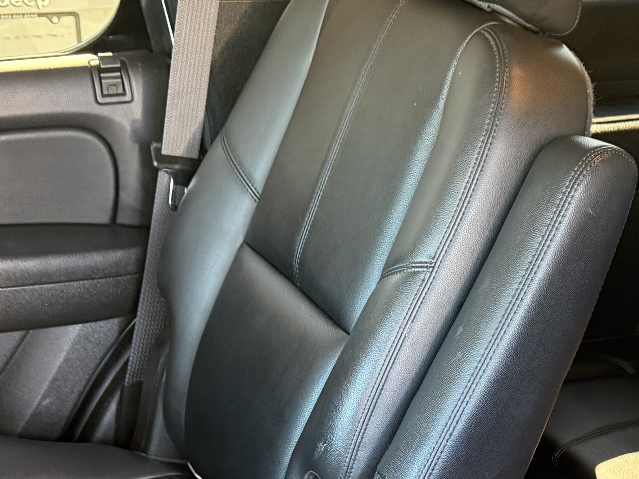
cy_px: 471
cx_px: 426
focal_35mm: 62
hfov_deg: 31.0
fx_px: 1144
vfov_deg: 22.8
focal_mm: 6.76
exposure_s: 1/60
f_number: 1.78
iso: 500
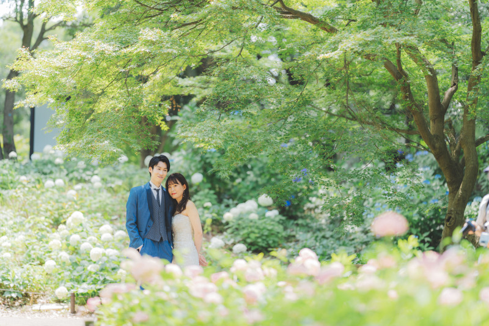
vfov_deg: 10.2
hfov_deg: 15.2
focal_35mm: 135
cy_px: 163
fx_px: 1833
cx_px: 244
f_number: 1.8
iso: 200
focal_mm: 135
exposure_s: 1/800
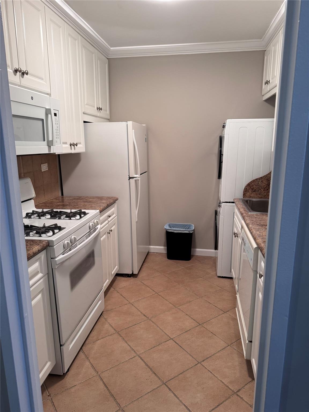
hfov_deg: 56.8
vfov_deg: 71.6
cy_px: 206
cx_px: 154
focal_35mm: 24
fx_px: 286
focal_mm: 6.76
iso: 160
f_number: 1.78
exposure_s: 1/120
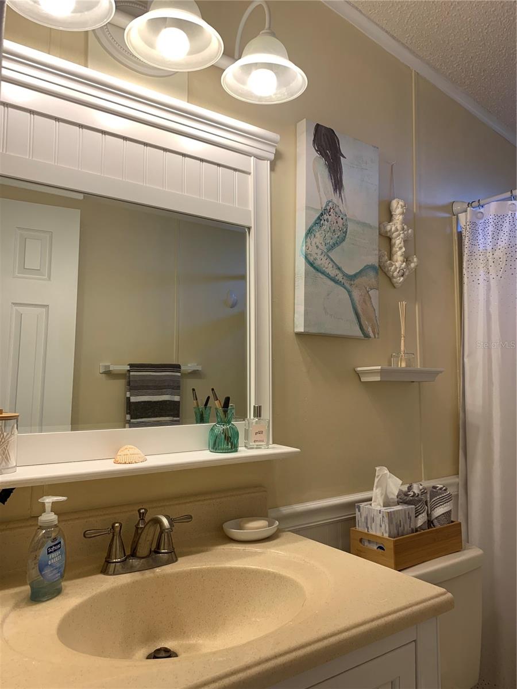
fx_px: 518
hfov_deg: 53.1
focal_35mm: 26
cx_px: 258
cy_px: 344
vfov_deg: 67.3
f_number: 1.8
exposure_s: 1/120
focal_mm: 4.25
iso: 32
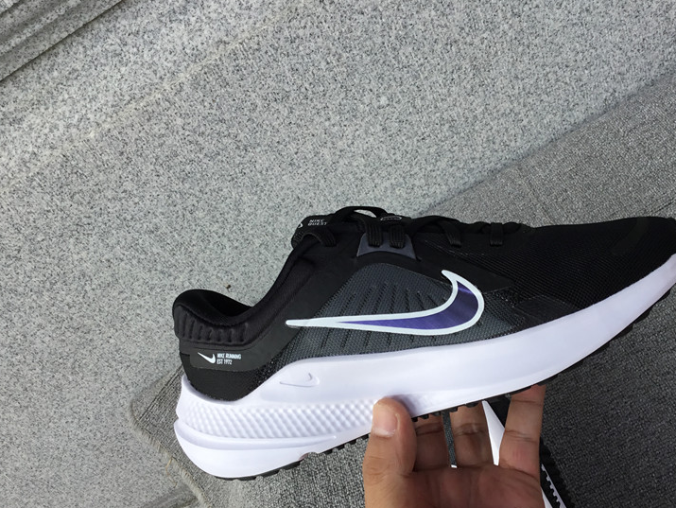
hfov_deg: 47.7
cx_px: 389
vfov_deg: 36.8
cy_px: 295
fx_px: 762
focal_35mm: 39
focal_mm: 3.3
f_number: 2.4
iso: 25
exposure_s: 1/299
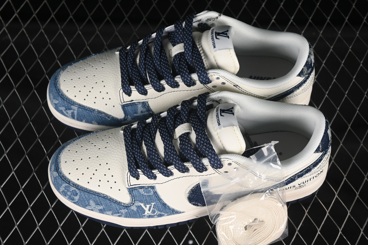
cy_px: 122
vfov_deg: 18.2
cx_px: 184
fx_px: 767
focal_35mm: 75
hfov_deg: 27.0
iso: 160
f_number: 7.1
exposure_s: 1/80
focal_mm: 50
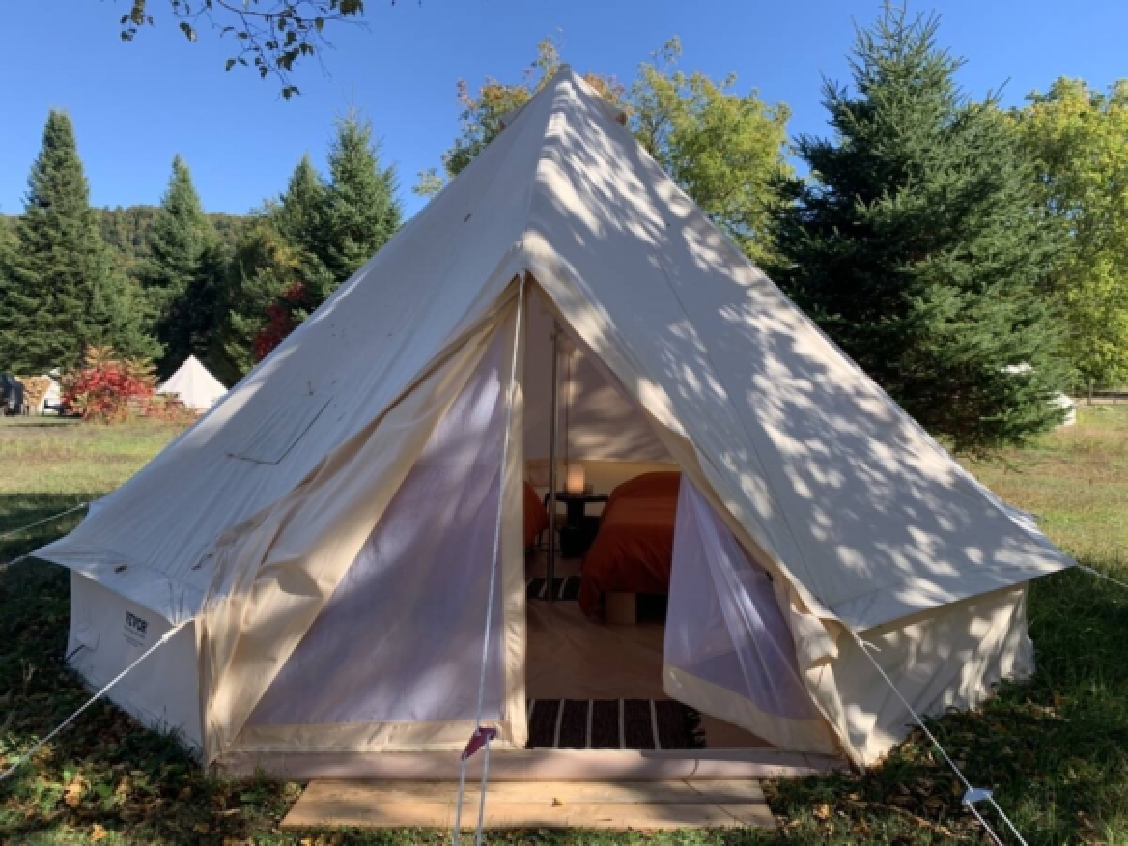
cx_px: 564
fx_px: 847
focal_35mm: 26
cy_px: 423
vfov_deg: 53.1
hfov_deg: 67.3
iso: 25
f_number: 1.8
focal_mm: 4.25
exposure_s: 1/879
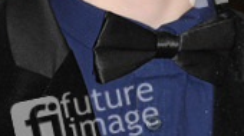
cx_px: 127
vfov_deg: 1.9
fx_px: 4187
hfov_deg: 3.3
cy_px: -97
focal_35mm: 648
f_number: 4.5
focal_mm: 175
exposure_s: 1/160
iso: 320
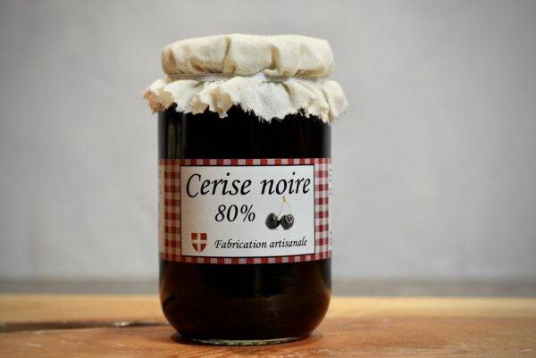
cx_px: 268
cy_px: 179
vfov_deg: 19.5
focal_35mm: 70
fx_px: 1043
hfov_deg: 28.8
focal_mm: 70
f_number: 8
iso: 2000
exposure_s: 1/60
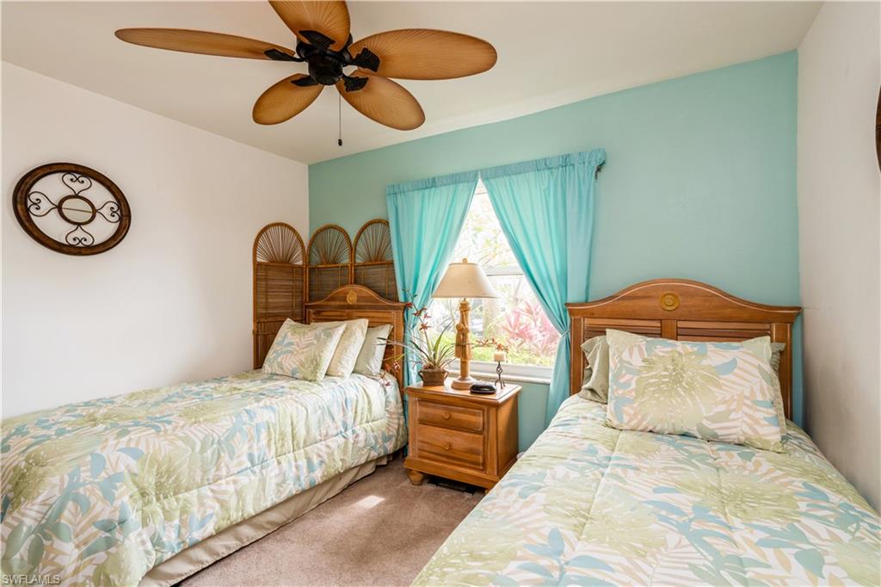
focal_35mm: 16
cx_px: 440
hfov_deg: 96.8
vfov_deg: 73.7
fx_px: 391
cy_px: 294
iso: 200
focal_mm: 16
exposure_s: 1/4
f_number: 8
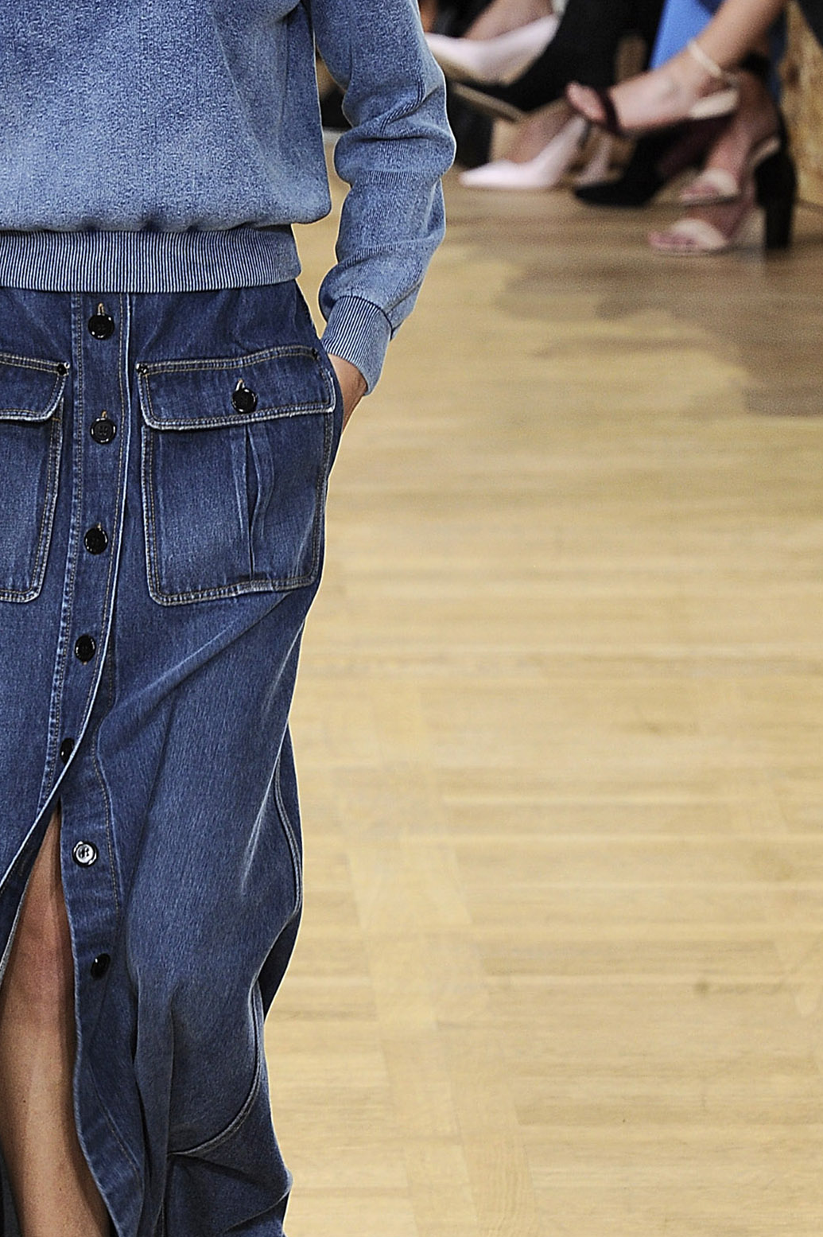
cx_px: 68
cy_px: 492
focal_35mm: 463
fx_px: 15894
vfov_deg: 4.5
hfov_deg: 3.0
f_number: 10
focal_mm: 240
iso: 1000
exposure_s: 1/400
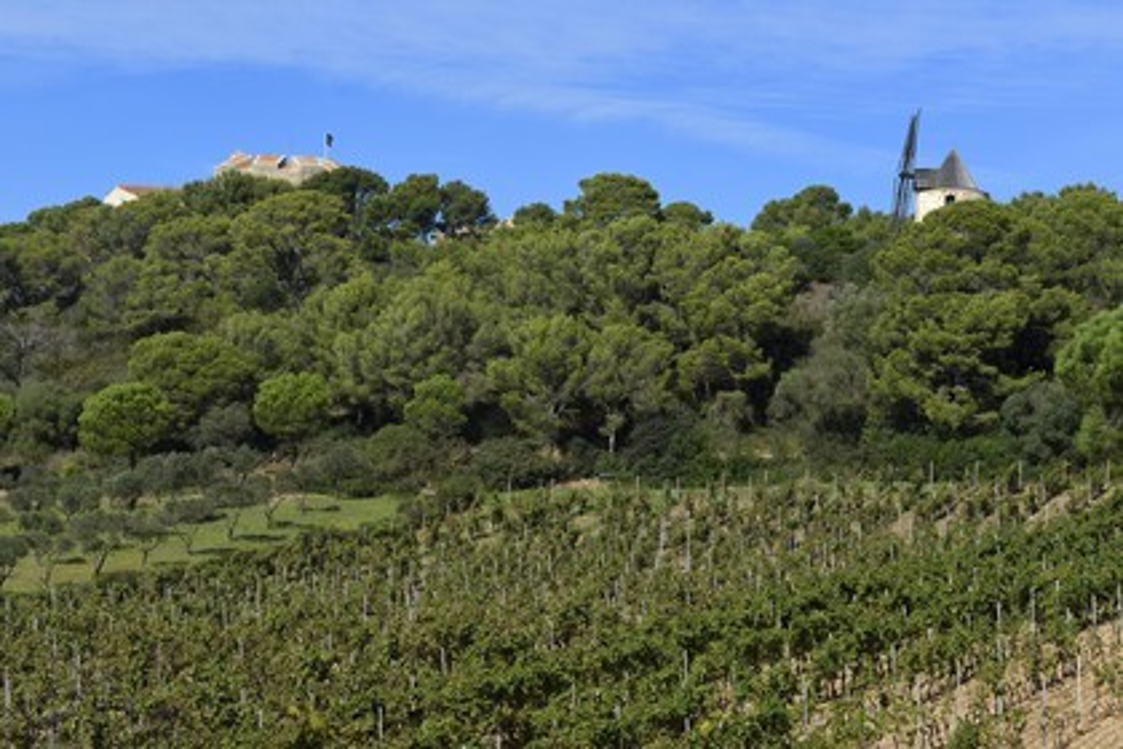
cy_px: 374
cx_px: 562
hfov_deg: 18.6
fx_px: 3431
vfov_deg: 12.5
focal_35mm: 110
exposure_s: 1/250
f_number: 13
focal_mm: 110
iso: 200
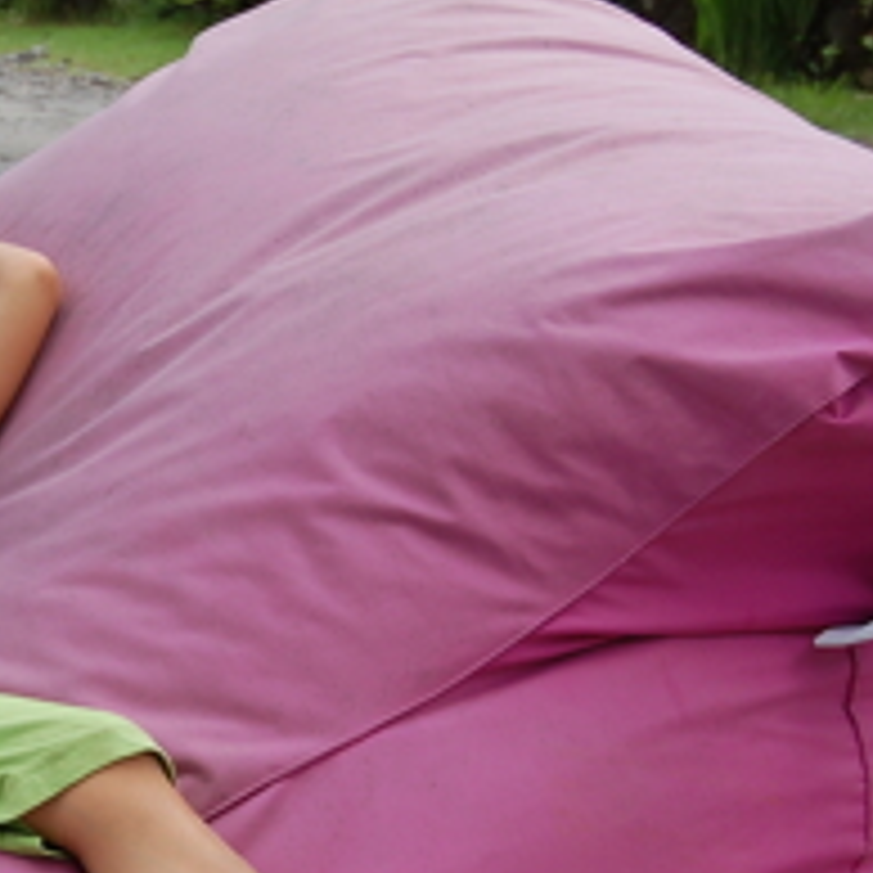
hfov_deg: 13.5
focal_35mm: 126
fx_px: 3601
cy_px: 639
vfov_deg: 13.8
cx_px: -153
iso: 200
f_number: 7.1
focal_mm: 35
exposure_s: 1/200
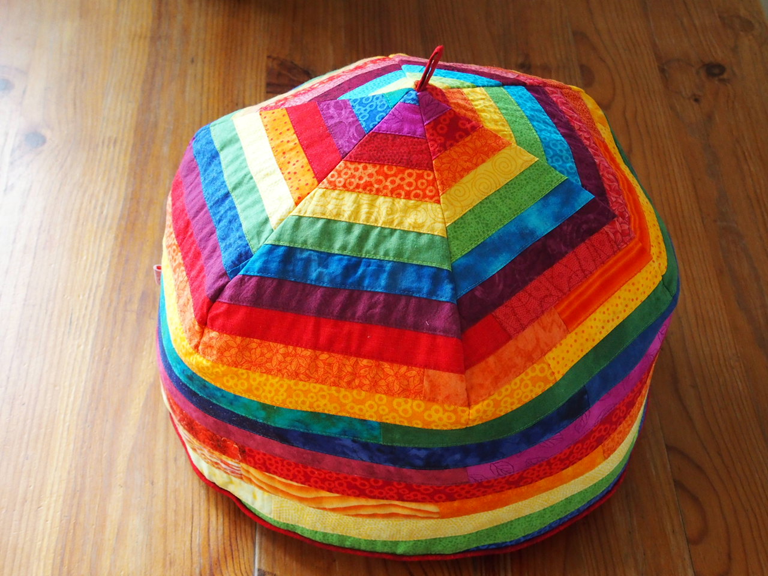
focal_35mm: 62
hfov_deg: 31.2
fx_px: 1376
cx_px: 384
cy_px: 288
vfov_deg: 23.7
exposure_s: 1/60
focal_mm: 13.2
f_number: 2.8
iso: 640
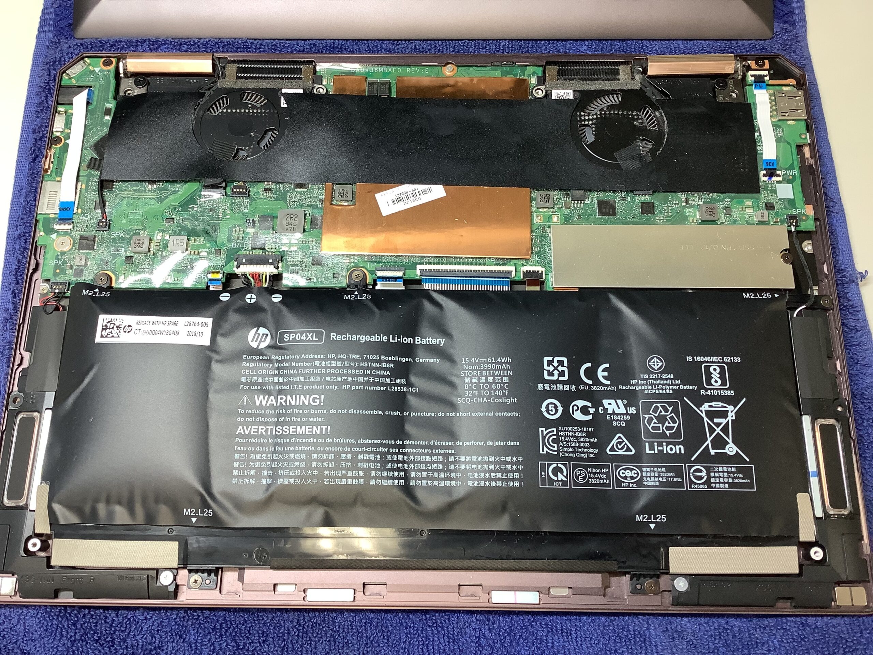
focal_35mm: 31
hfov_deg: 58.4
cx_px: 436
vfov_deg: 45.4
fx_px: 782
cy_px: 328
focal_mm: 3.3
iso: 100
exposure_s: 1/50
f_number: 2.4
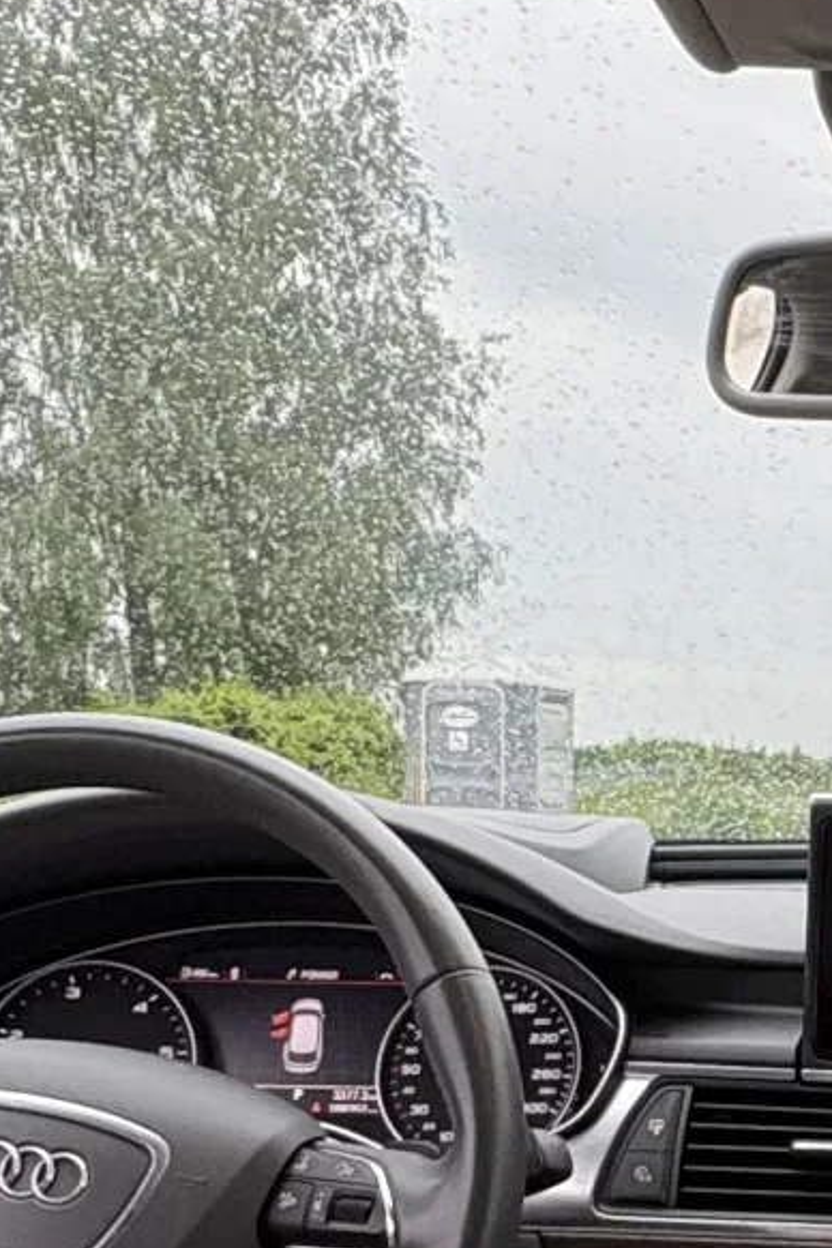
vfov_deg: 30.2
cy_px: 1100
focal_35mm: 64
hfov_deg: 19.8
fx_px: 2218
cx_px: 1023
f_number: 2.2
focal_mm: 2.22
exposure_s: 1/99
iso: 64
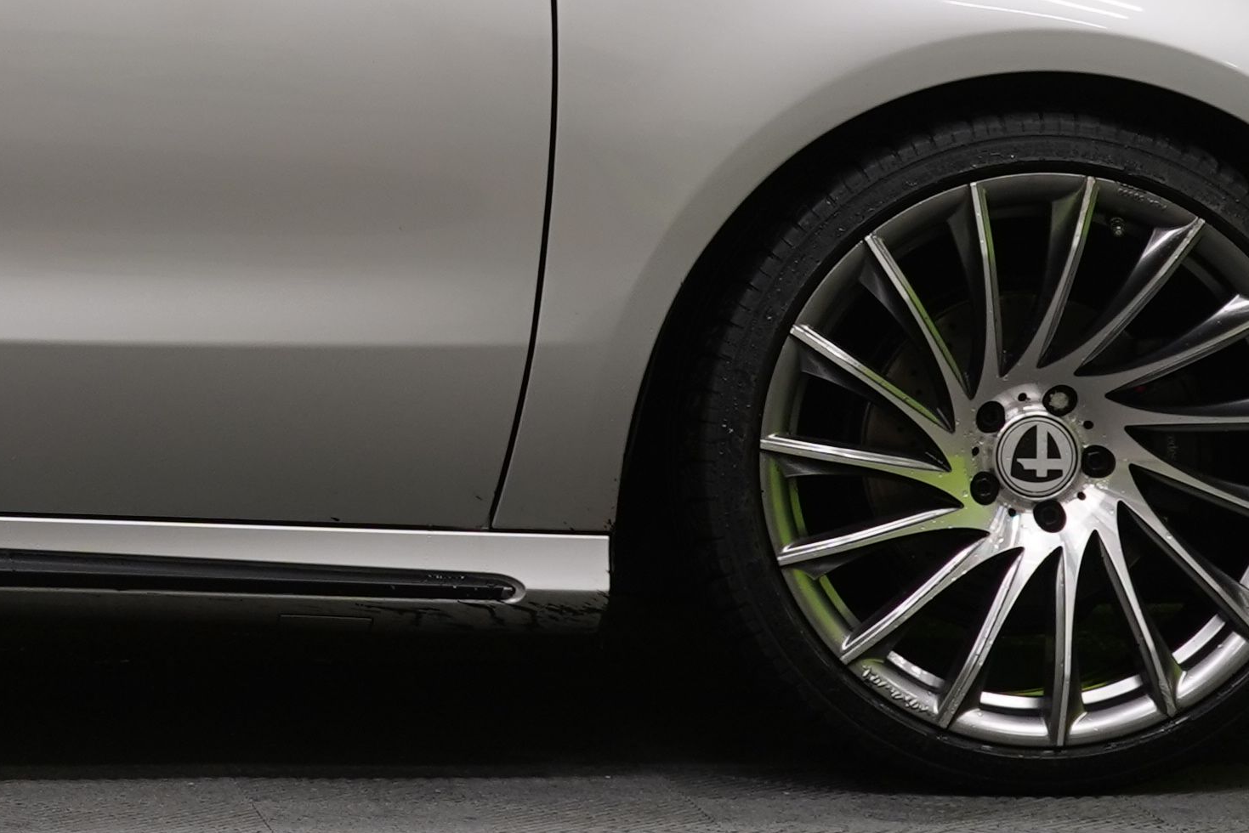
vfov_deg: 7.0
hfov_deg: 10.3
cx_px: -356
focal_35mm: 196
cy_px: -69
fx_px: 6801
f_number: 5.6
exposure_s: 1/30
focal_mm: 48
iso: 400
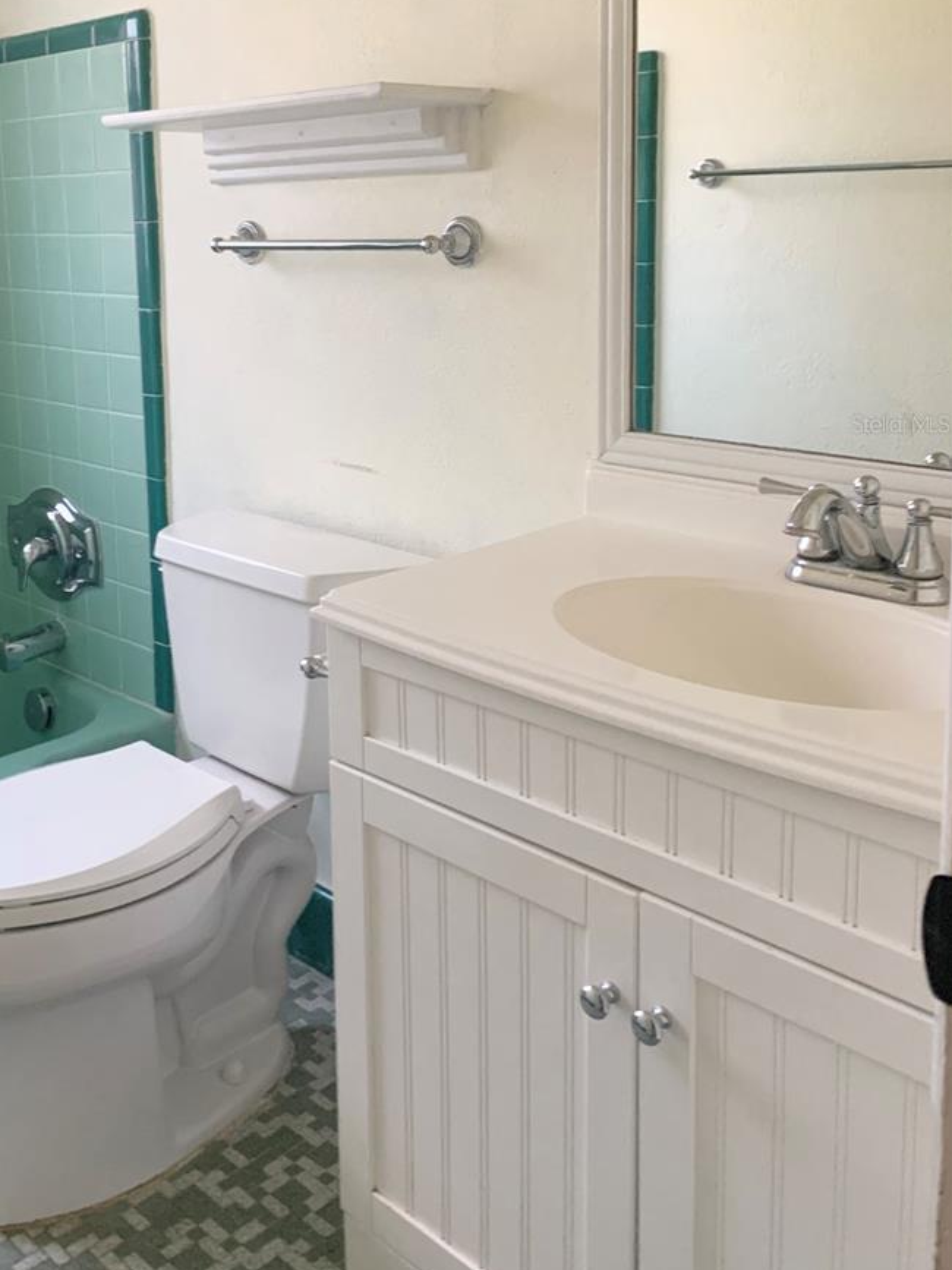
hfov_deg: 39.1
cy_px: 423
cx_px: 296
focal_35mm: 36
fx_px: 1320
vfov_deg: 50.4
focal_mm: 4.25
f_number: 1.8
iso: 320
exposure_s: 1/60
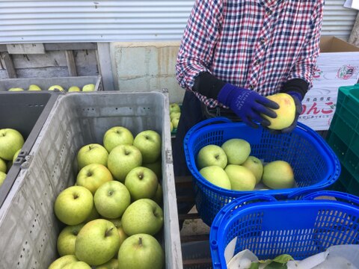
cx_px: 180
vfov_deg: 48.2
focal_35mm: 29
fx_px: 301
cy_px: 134
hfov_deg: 61.7
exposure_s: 1/120
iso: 25
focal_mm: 4.15
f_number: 2.2
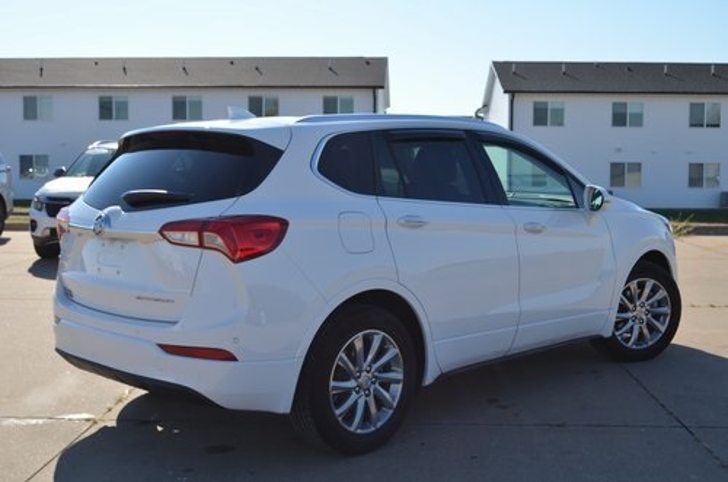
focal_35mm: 45
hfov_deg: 43.7
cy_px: 241
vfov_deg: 29.7
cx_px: 364
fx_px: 908
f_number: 9
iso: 100
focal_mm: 30
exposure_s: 1/320
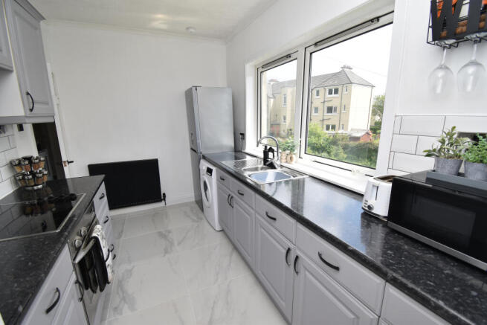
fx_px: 203
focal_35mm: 15
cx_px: 244
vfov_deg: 77.4
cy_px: 162
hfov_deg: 100.4
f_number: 6.3
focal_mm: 10
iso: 200
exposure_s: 1/250
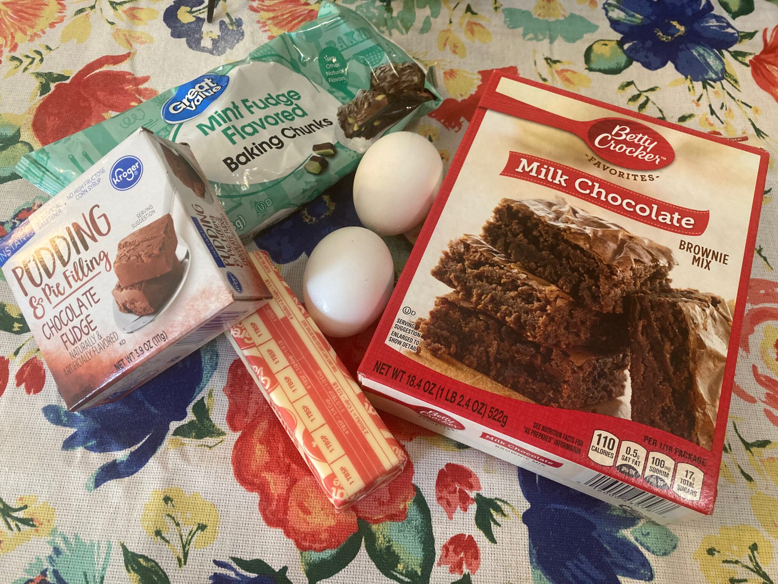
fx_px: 629
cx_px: 389
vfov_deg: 49.7
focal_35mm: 28
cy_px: 292
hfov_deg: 63.4
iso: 160
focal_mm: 3.99
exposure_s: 1/60
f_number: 1.8
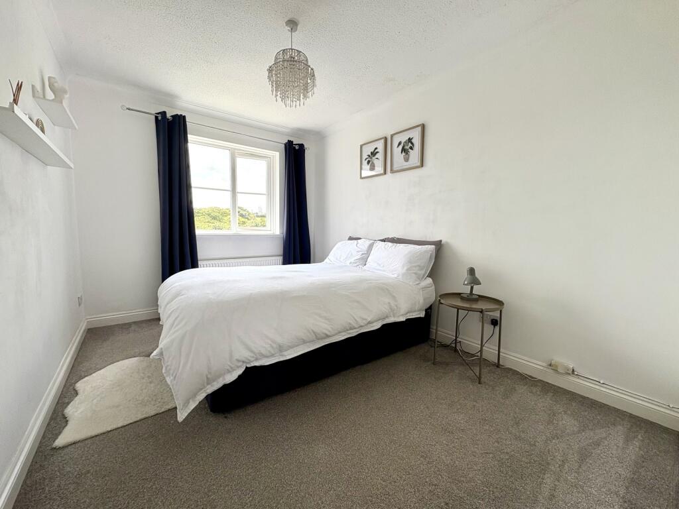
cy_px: 254
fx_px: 275
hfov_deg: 102.1
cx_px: 340
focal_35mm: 14
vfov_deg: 85.7
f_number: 2.2
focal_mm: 2.22
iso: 40
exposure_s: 1/268
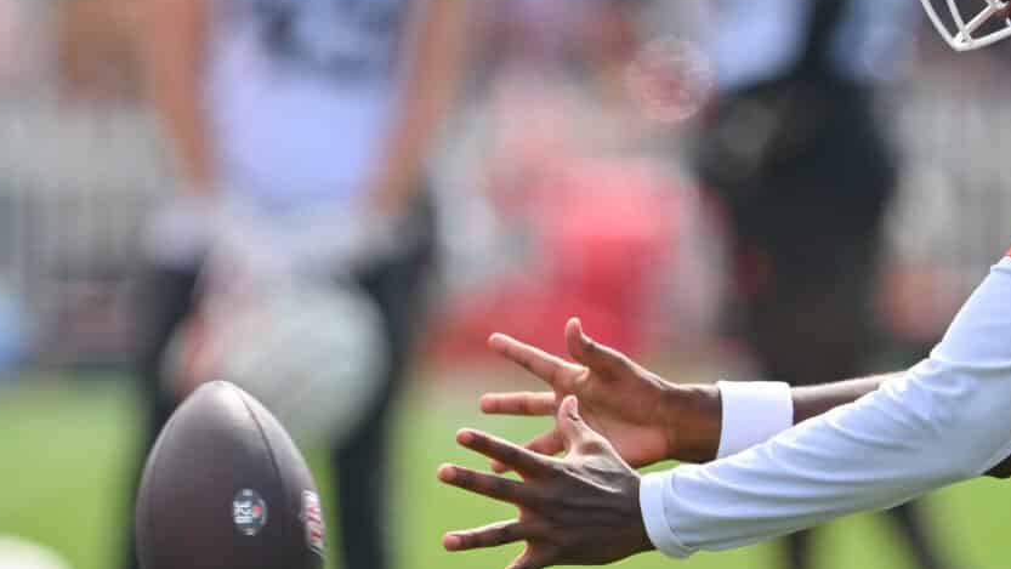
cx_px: 1126
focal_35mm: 1287
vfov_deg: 0.9
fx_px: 34509
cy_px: 689
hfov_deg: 1.7
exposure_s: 1/2000
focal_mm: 400
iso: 220
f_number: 4
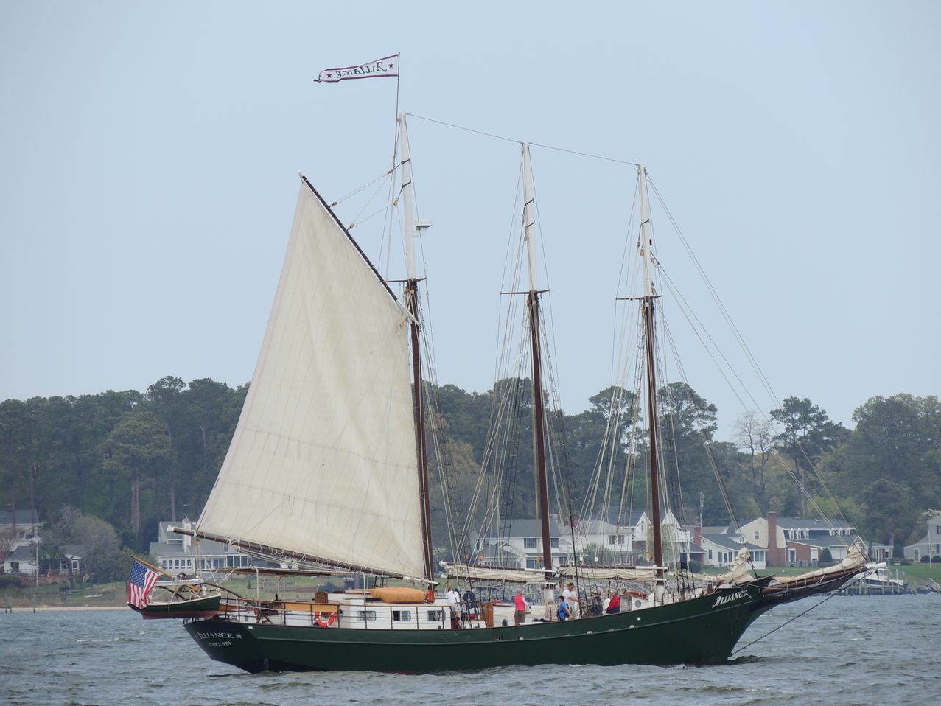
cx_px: 471
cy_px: 353
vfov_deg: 3.2
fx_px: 12805
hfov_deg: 4.2
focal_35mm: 471
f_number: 4.9
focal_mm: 83.8
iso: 100
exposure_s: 1/400
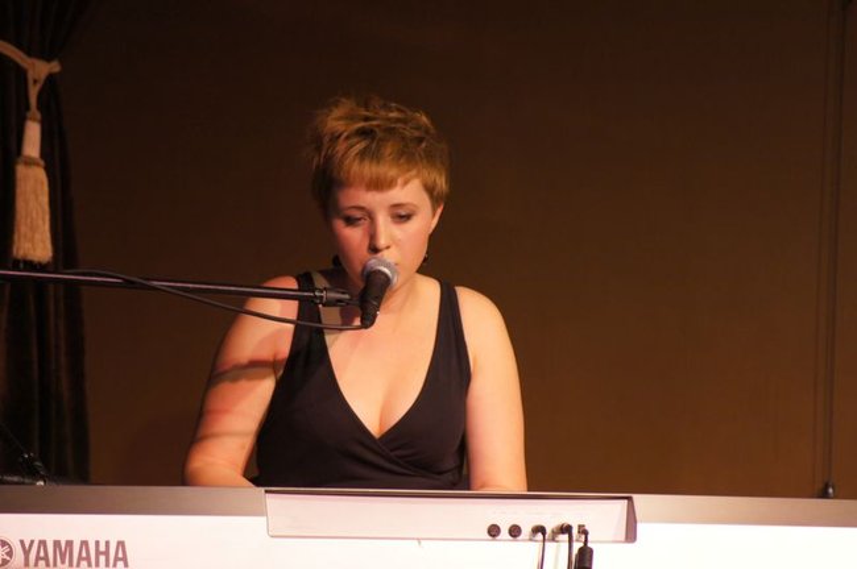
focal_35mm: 240
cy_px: 284
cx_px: 428
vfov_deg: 5.7
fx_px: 5707
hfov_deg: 8.6
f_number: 5.6
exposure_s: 1/80
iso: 1600
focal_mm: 160
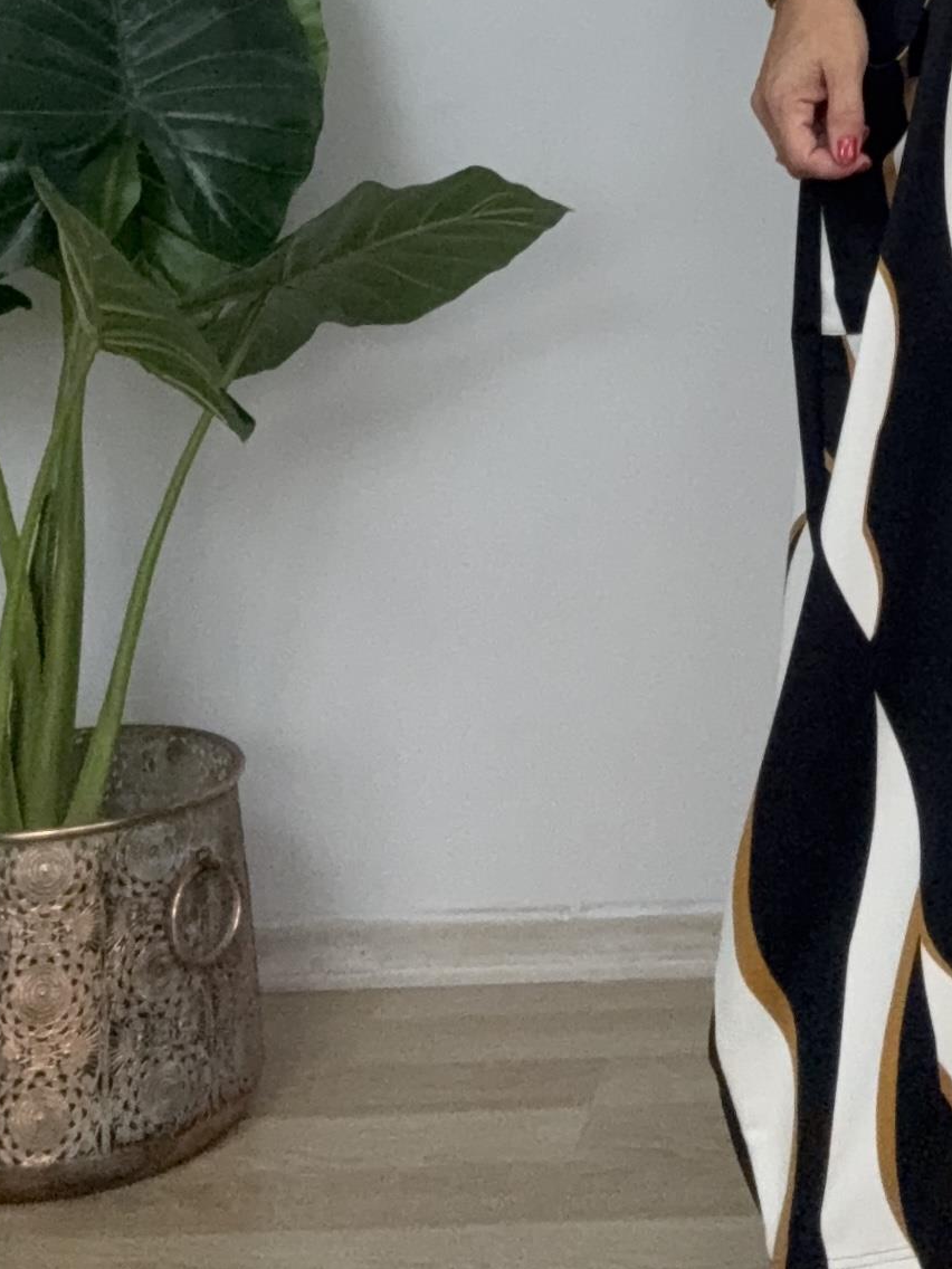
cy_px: 58
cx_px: 851
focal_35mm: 59
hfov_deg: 24.1
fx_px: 2163
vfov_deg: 30.8
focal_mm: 2.69
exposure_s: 1/121
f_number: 1.9
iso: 64
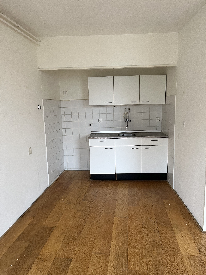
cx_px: 103
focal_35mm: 26
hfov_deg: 53.1
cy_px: 138
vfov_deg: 67.3
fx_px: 206
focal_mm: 5.1
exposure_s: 1/60
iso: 160
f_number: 1.6
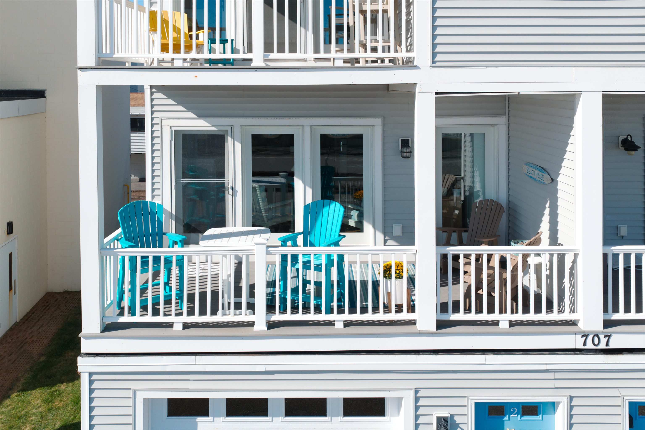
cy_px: 215
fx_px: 502
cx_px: 322
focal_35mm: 28
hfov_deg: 65.5
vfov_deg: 46.4
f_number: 2.8
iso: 250
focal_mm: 14.4
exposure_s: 1/3200
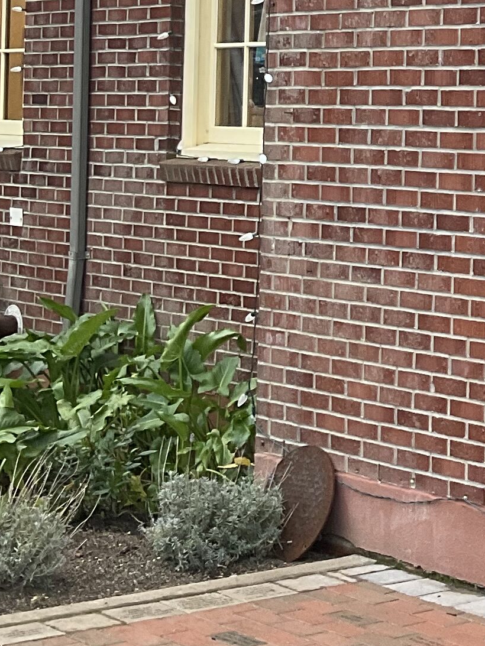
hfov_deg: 12.8
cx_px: 819
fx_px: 1998
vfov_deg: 18.2
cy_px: 151
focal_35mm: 107
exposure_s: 1/122
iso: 50
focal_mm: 3
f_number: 1.8
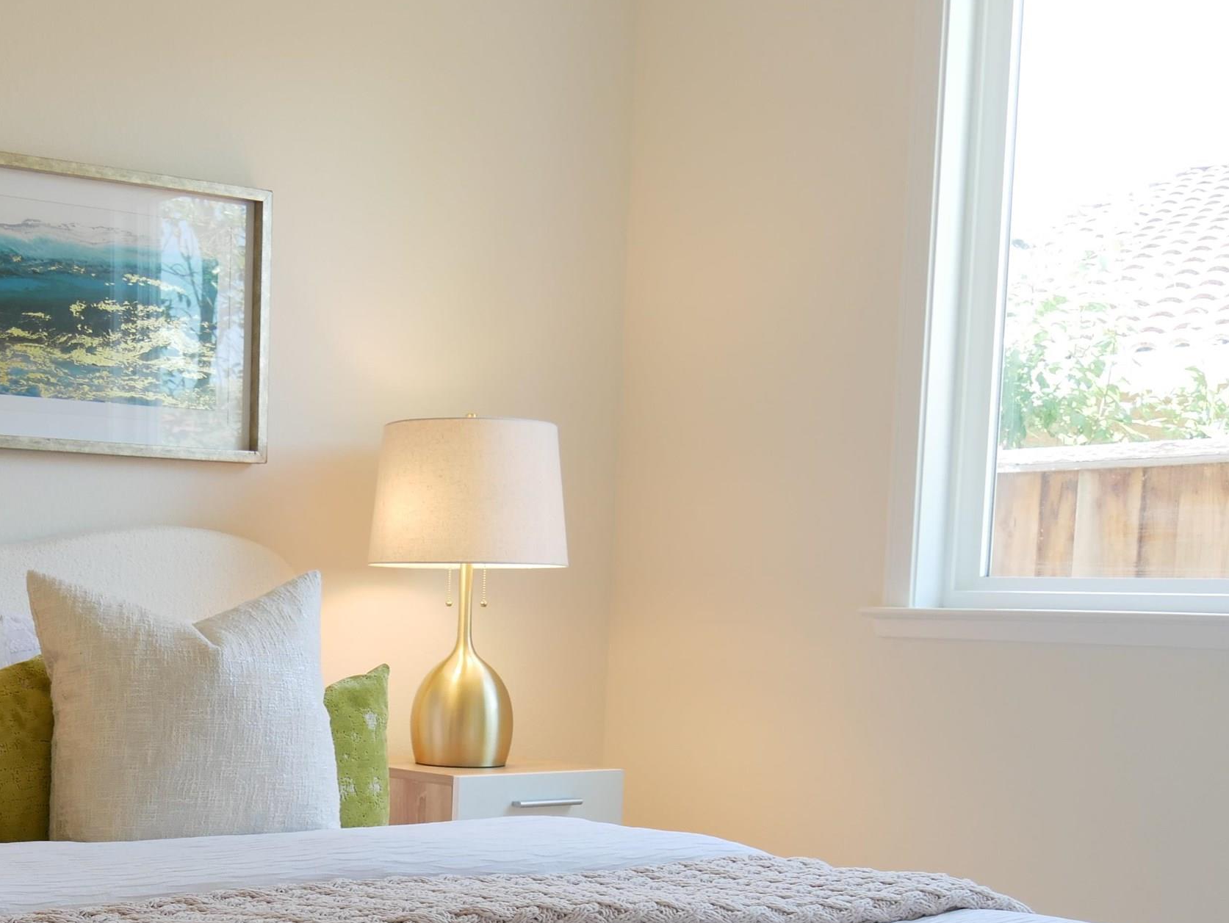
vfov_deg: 25.8
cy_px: 826
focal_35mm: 55
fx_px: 1954
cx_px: 255
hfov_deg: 33.9
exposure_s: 1/60
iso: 320
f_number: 3.6
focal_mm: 15
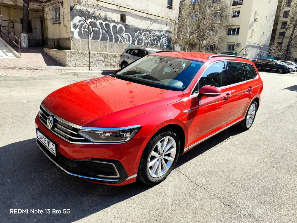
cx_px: 148
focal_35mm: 23
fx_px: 197
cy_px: 112
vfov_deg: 58.9
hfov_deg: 73.9
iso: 50
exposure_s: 1/552
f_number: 1.65
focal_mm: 6.19
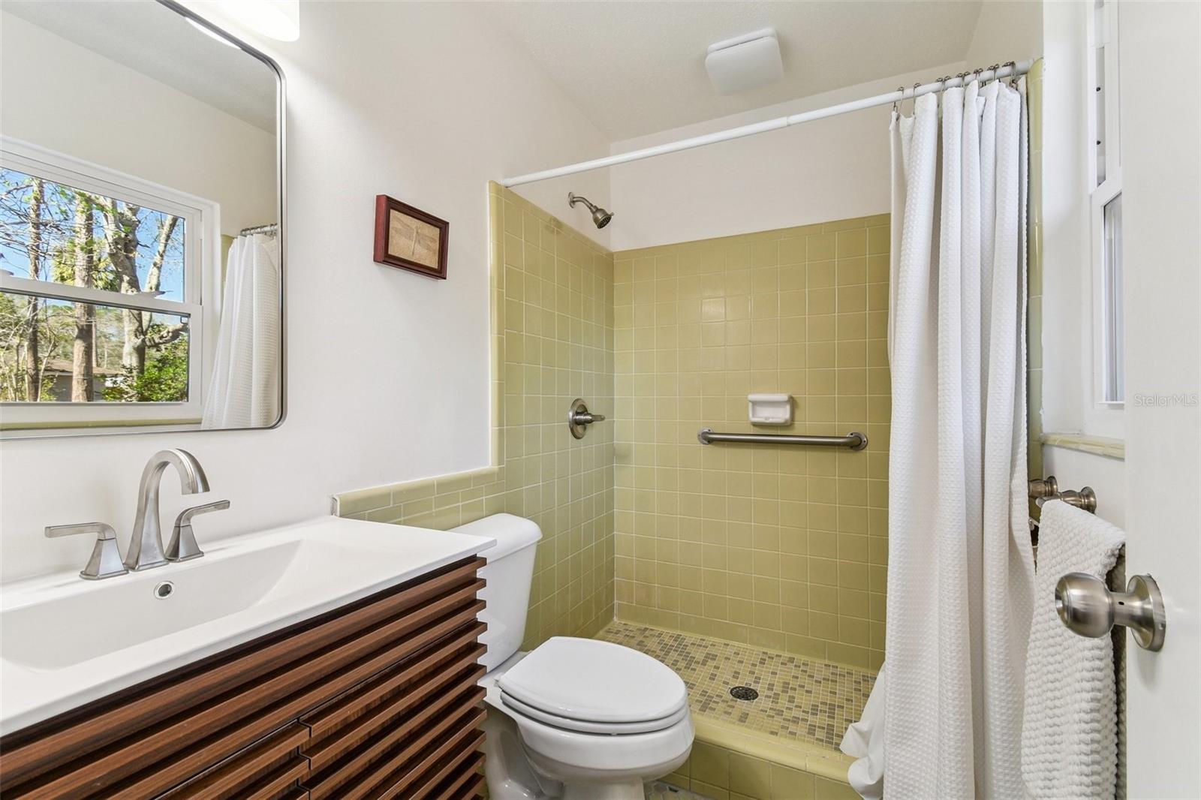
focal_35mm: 15
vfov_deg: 77.3
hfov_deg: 100.4
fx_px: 500
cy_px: 400
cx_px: 600
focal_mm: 10
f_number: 8
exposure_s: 1/10
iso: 200
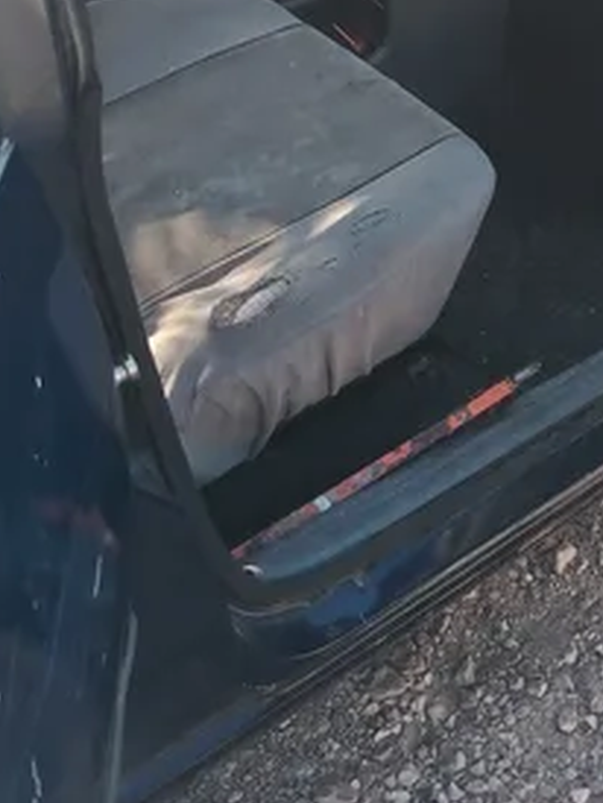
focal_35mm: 63
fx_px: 1461
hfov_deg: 21.6
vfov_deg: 28.4
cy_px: -35
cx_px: 729
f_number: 1.75
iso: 100
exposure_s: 1/172
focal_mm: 5.25
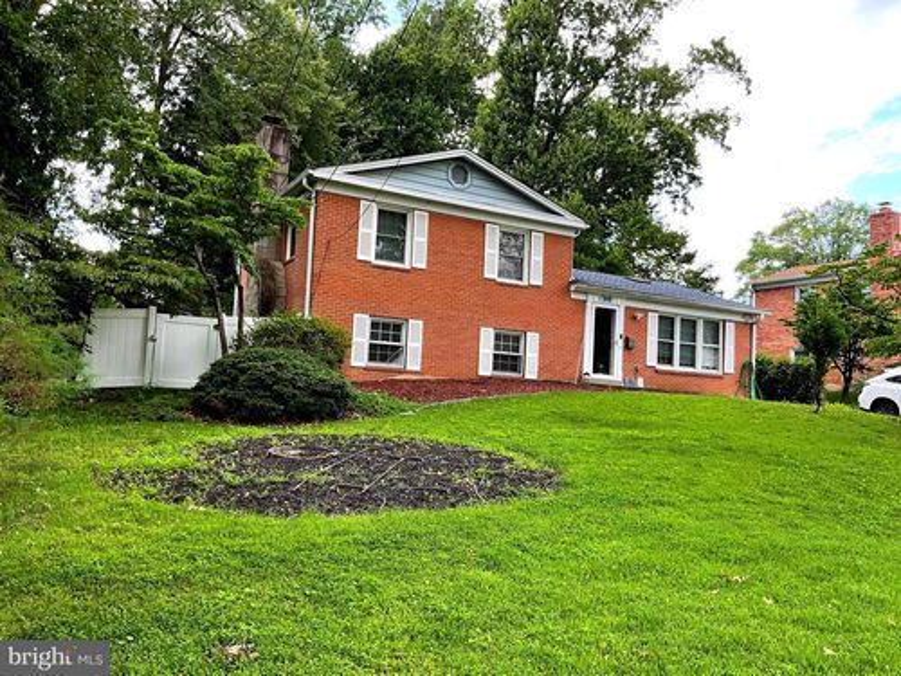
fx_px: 755
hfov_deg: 61.7
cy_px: 338
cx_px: 450
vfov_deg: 48.2
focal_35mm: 29
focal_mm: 3
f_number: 1.8
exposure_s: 1/159
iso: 16
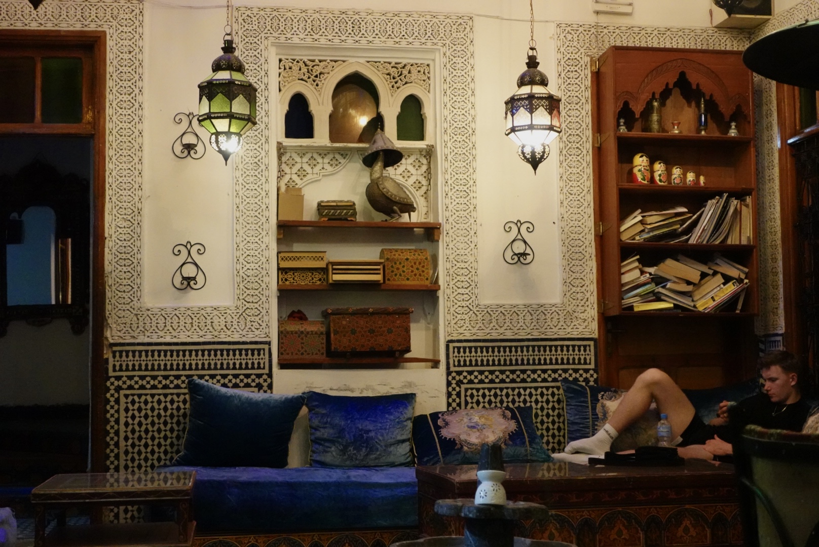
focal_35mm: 53
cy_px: 274
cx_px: 410
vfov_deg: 25.6
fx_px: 1207
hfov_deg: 37.5
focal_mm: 19.76
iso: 4000
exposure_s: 1/60
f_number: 2.8
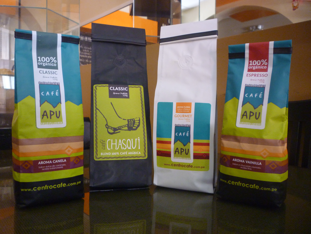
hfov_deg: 61.7
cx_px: 156
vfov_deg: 48.2
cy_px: 117
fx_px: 261
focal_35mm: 29
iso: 400
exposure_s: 1/10
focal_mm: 5.2
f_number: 3.3
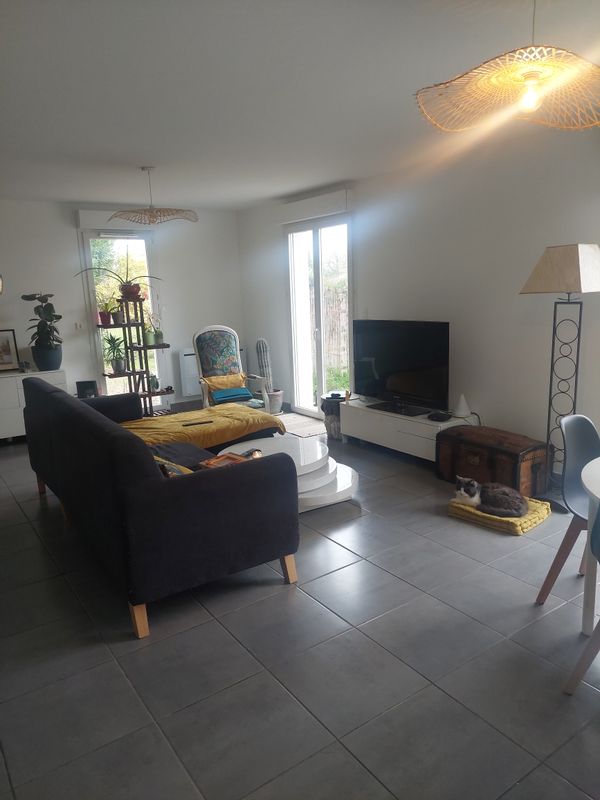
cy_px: 400
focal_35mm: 25
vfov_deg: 69.4
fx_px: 578
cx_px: 300
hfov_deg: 54.9
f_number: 1.8
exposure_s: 1/100
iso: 160
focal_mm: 5.23
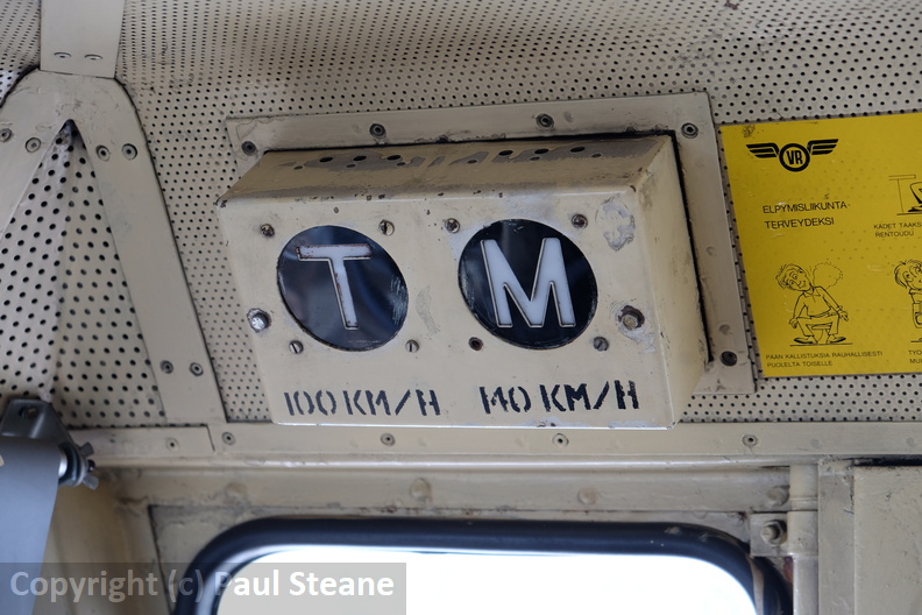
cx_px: 461
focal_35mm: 83
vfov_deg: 16.5
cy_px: 308
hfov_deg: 24.5
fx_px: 2126
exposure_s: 1/60
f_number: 4
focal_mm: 55
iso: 400
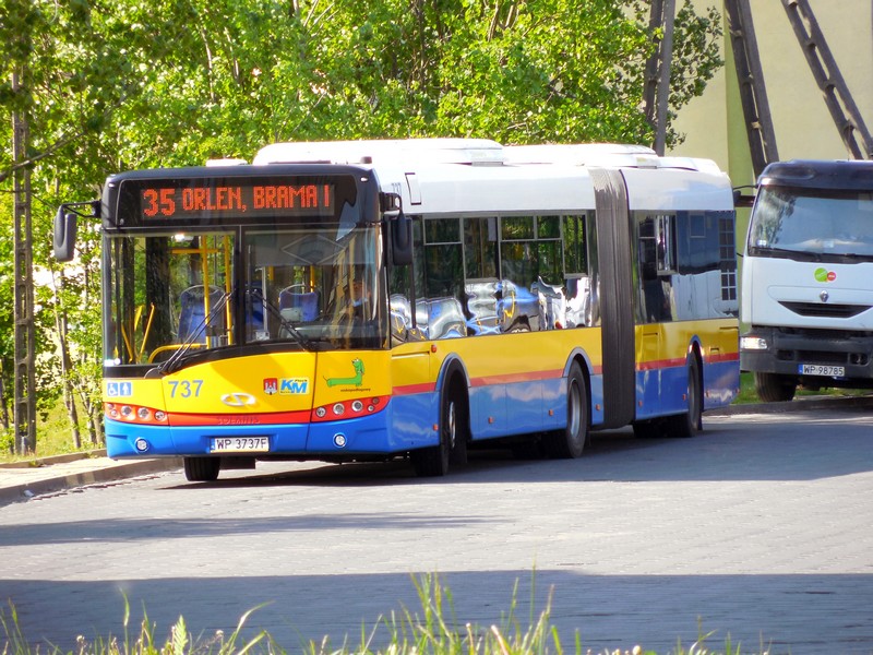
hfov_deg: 5.7
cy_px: 328
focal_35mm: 350
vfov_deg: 4.2
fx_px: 8827
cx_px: 436
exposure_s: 1/100
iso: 125
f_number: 5.9
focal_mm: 63
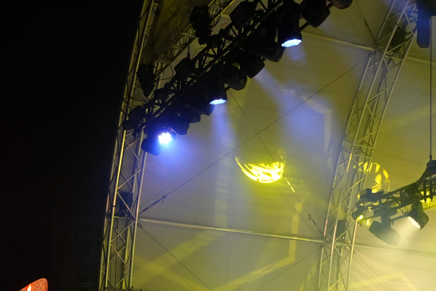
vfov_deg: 16.4
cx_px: 311
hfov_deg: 24.8
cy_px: 305
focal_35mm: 81
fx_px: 982
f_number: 4
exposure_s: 1/160
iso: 1600
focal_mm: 25
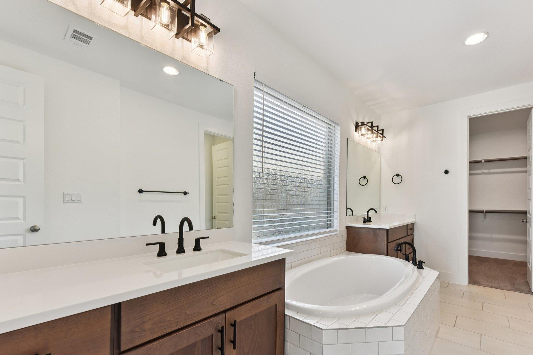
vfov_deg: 73.4
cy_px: 201
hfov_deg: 96.6
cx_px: 284
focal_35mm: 16
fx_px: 237
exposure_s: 1/125
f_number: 8
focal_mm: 14
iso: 800
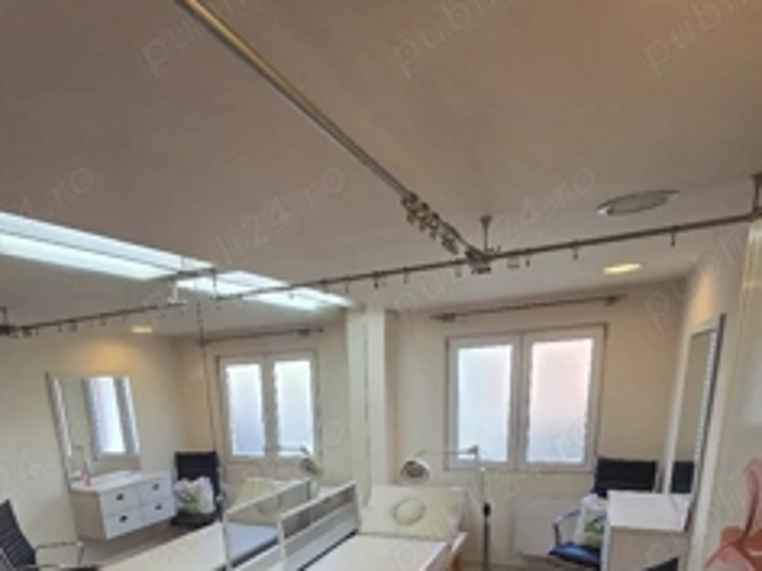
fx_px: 484
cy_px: 532
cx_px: 307
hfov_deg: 75.6
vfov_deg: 52.3
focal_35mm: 22
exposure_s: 1/50.3
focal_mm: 2.2
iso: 80
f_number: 2.2
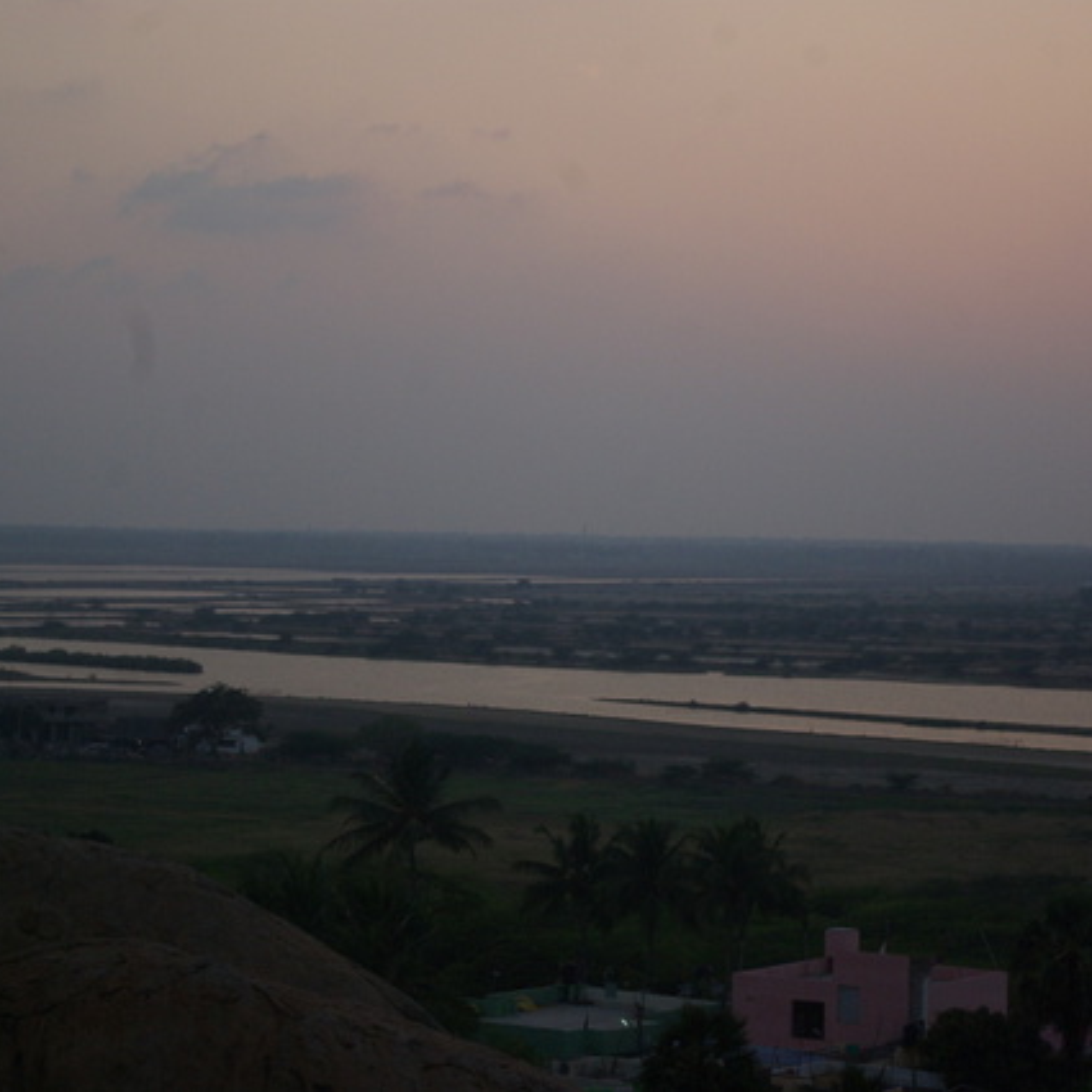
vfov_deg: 16.5
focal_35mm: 106
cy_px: 546
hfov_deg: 16.5
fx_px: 3770
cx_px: 599
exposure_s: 1/60
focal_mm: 55
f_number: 5.6
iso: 200
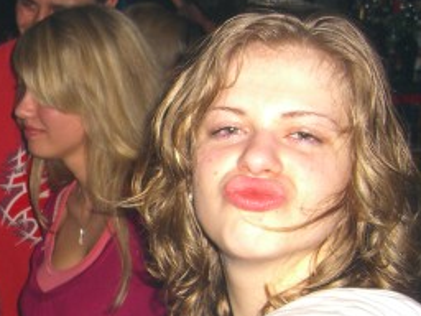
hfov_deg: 21.2
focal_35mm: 89
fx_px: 1082
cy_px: 252
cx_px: -5
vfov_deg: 16.5
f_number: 2.8
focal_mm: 7.9
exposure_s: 1/60
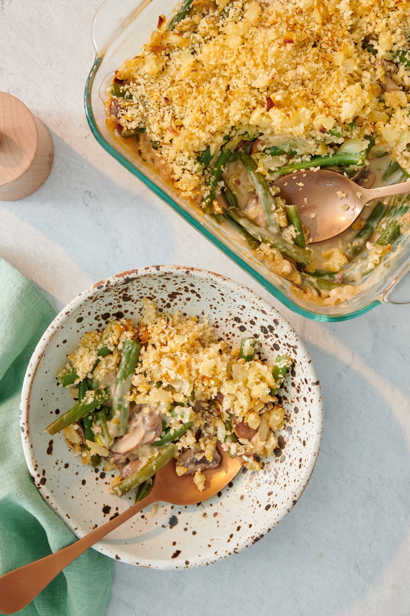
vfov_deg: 29.7
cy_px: 308
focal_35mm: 68
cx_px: 205
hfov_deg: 20.0
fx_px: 1162
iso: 800
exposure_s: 1/200
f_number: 13
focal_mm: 68
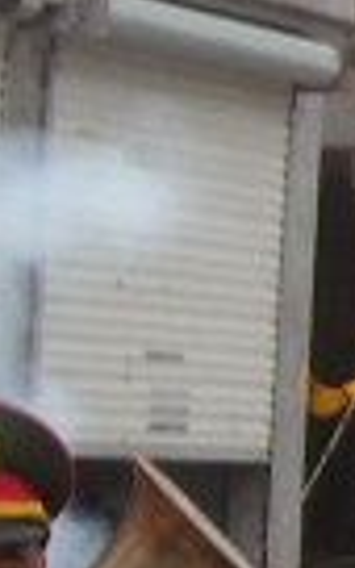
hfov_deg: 4.3
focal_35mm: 279
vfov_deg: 7.5
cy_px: 184
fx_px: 4319
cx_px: 1587
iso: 67
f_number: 2.8
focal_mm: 5.7
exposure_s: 1/60
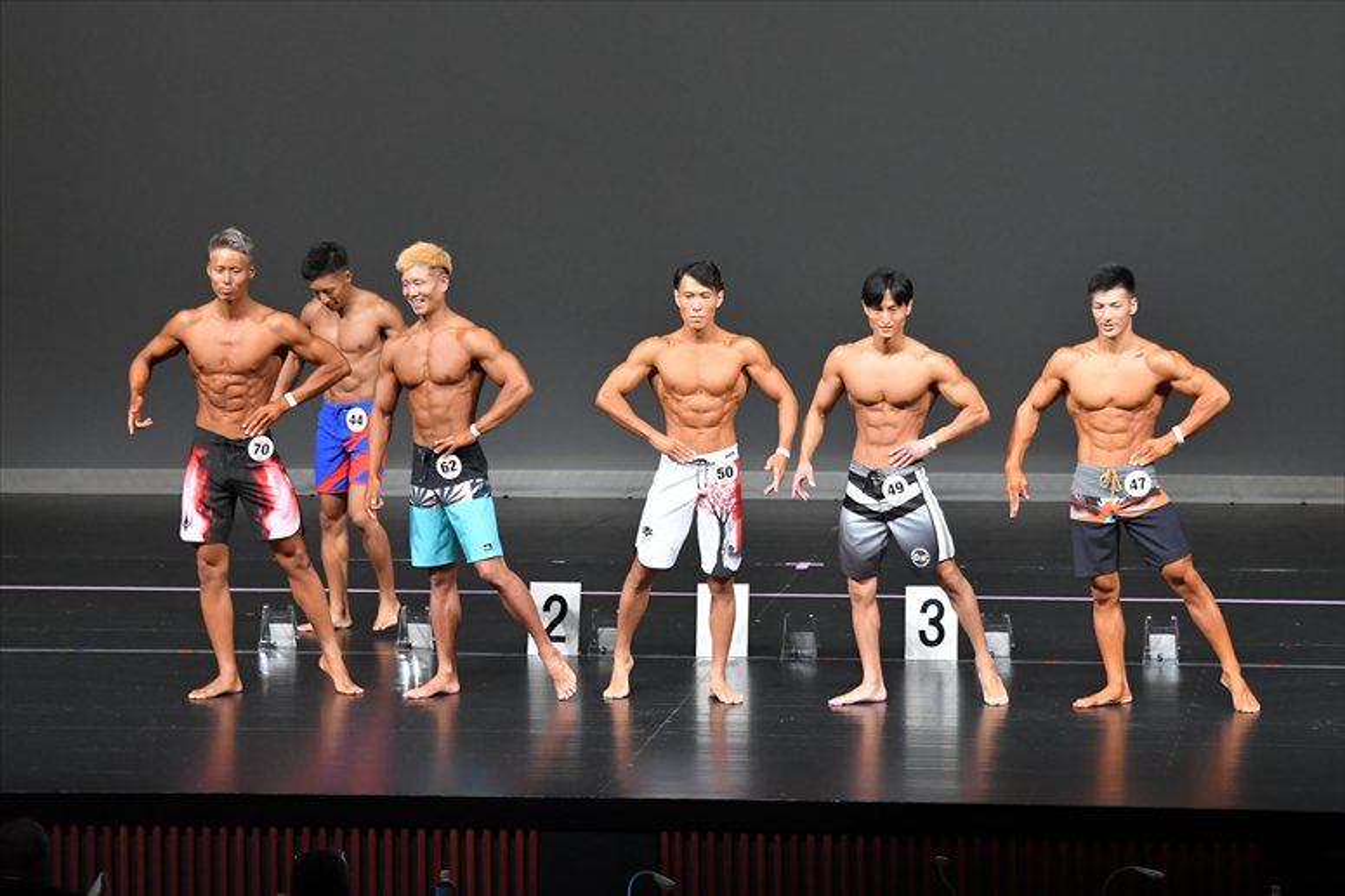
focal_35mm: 183
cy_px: 448
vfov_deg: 7.5
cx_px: 672
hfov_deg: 11.2
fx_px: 6834
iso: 4000
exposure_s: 1/400
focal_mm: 122
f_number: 5.6
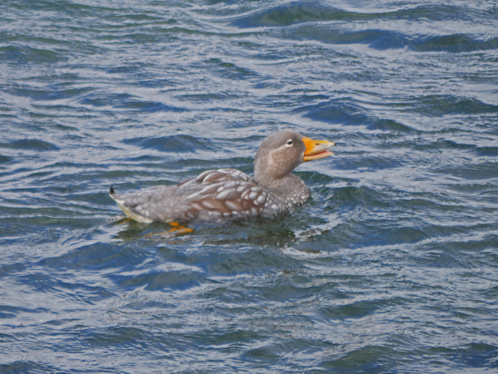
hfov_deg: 5.0
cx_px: 249
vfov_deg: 3.7
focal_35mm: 400
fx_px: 5757
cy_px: 187
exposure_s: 1/500
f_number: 5.6
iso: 200
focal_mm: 200
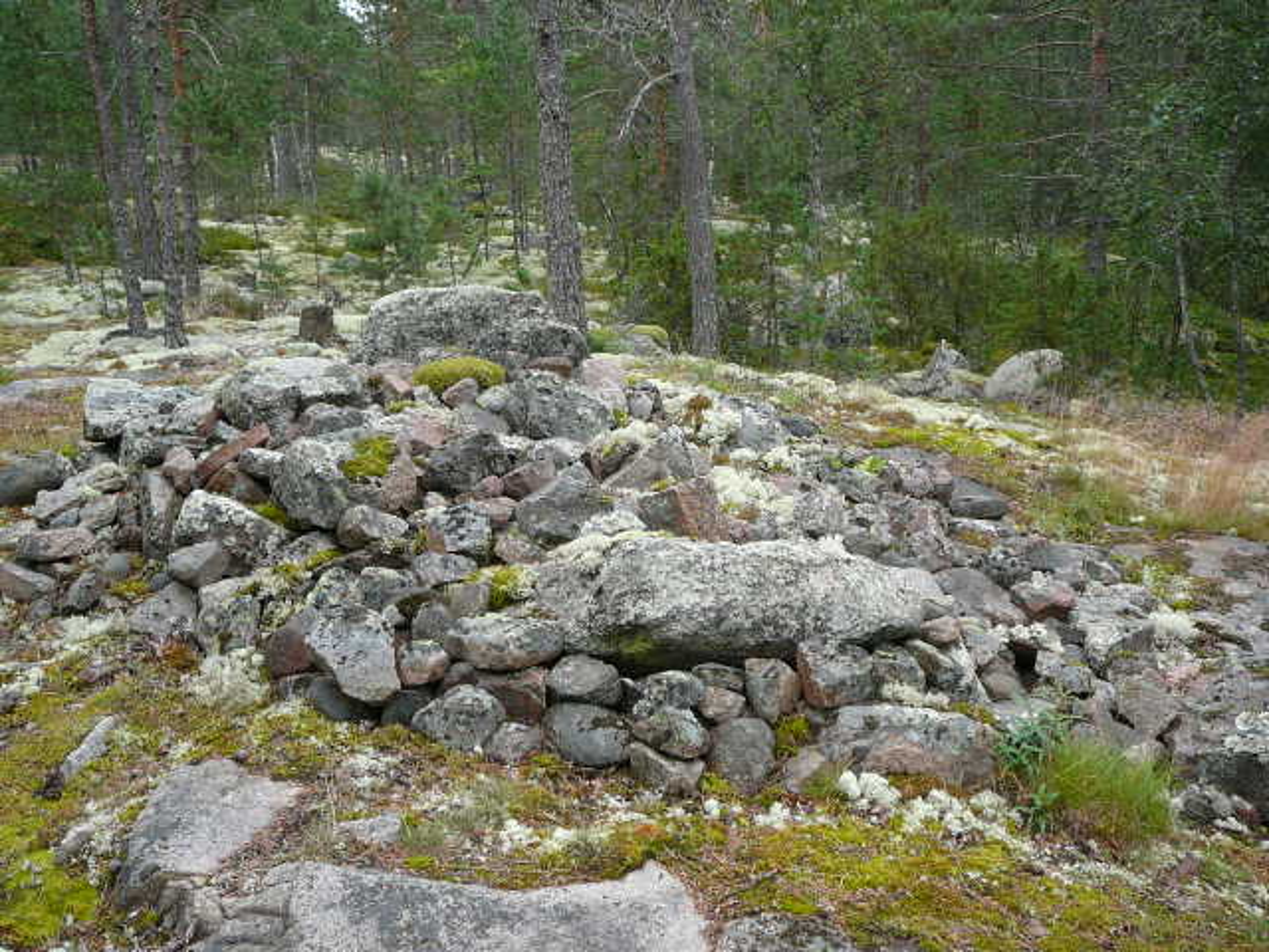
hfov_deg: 52.6
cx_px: 634
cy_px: 476
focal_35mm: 35
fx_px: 1283
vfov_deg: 40.7
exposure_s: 1/125
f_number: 2.8
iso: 80
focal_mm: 5.2
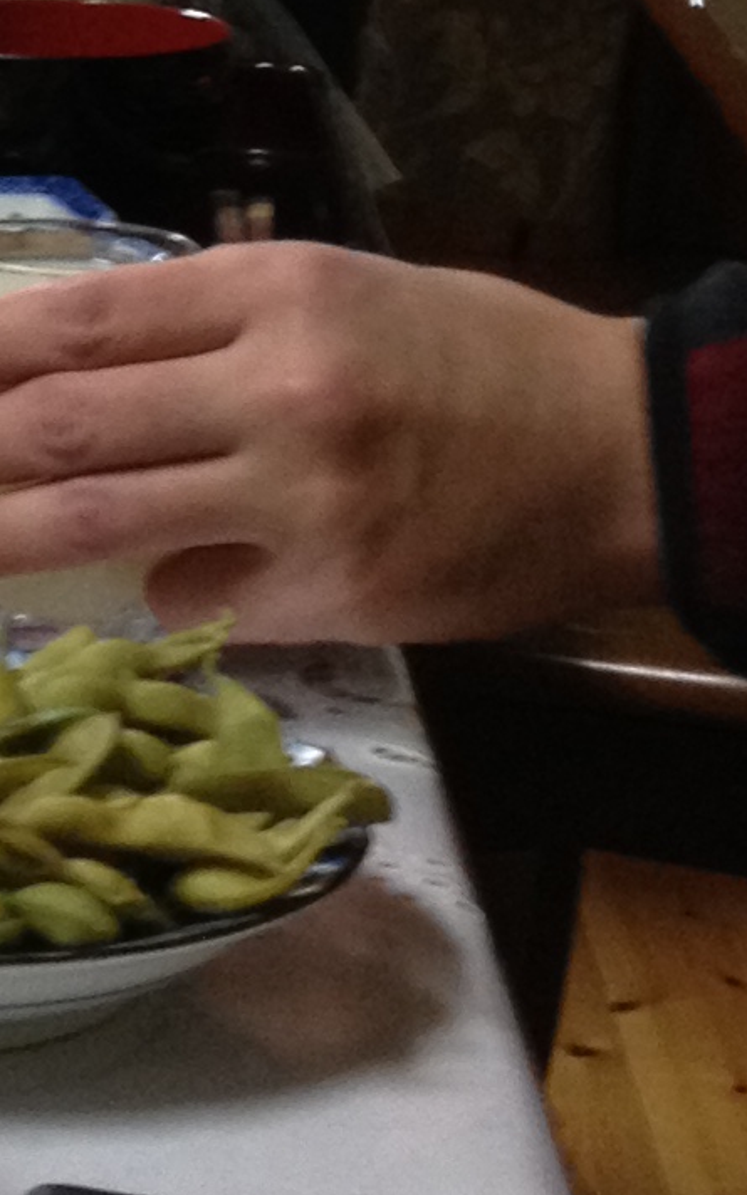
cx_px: -671
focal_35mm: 170
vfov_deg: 12.1
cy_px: -180
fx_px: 5537
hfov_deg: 7.5
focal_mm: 4.28
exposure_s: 1/20
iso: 160
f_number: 2.4
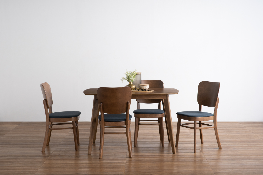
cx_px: 132
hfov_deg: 32.9
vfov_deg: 22.3
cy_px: 88
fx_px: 446
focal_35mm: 61
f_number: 11
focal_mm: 61
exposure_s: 1/125
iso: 400
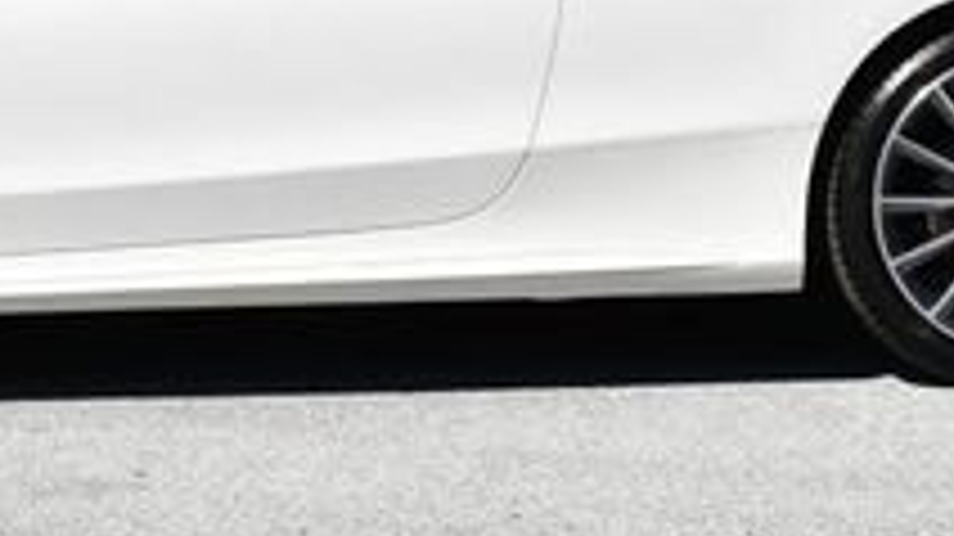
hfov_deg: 14.1
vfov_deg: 7.8
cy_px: -356
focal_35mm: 152
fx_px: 3843
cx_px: 270
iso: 100
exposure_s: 1/320
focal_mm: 24
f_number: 9
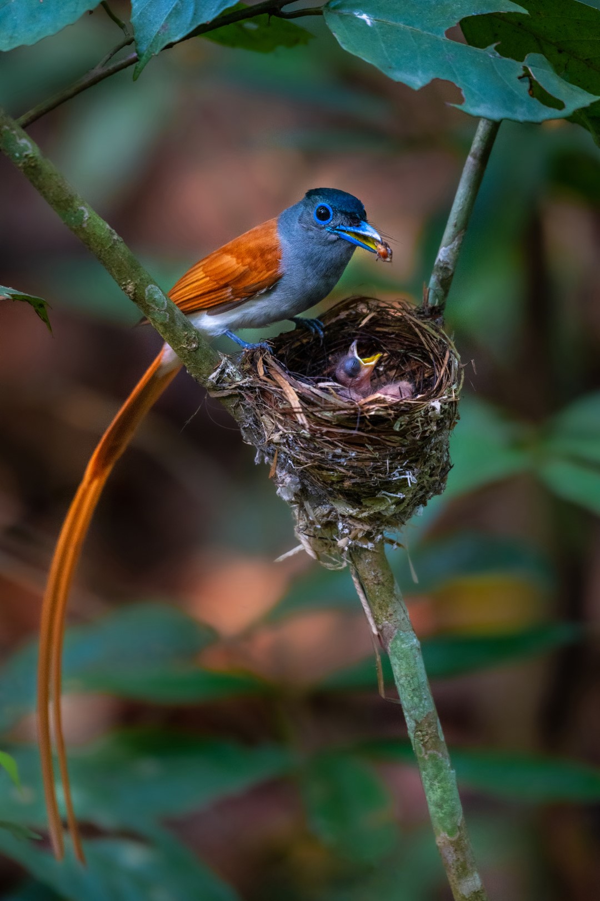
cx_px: 300
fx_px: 12515
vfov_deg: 4.1
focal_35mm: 500
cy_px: 450
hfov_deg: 2.7
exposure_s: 1/125
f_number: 5.6
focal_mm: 500
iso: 3200
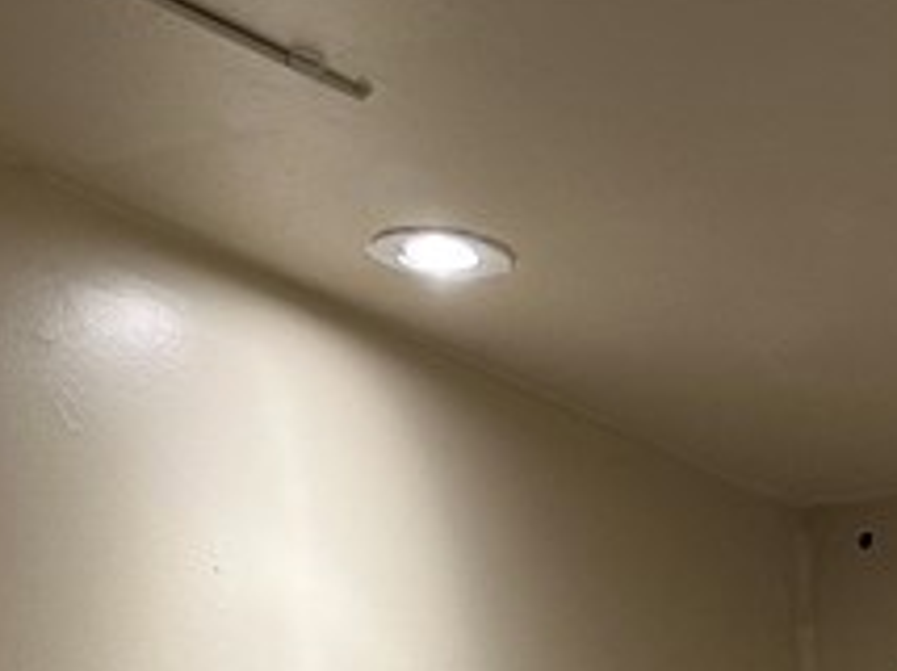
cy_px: 1581
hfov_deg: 15.3
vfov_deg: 11.0
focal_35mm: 115
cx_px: 1492
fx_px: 2977
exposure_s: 1/120
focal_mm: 6.86
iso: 200
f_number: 1.78
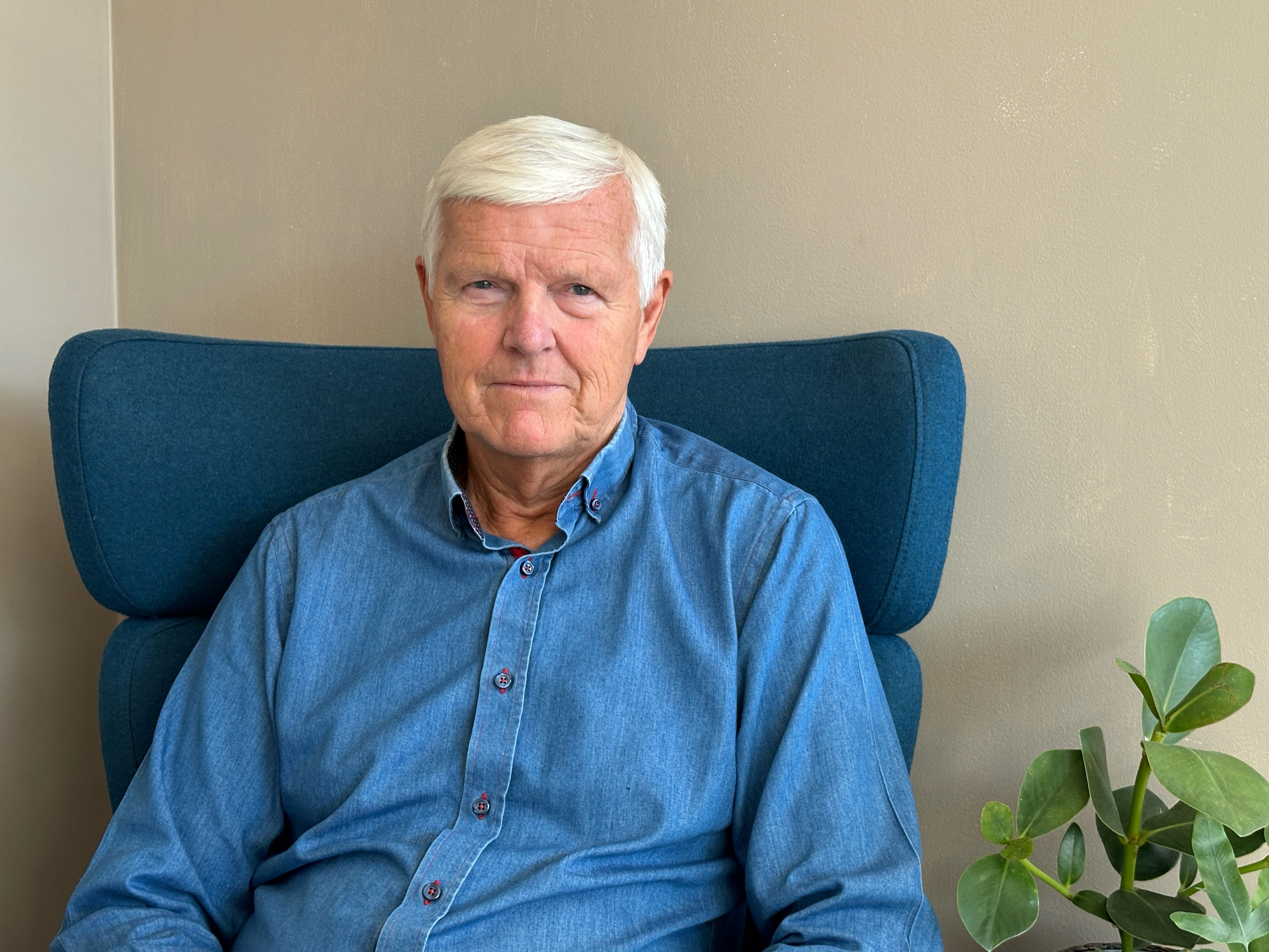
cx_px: 634
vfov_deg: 30.3
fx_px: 1760
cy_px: 476
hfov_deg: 39.7
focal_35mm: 48
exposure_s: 1/59
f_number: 1.78
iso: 100
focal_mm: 6.86
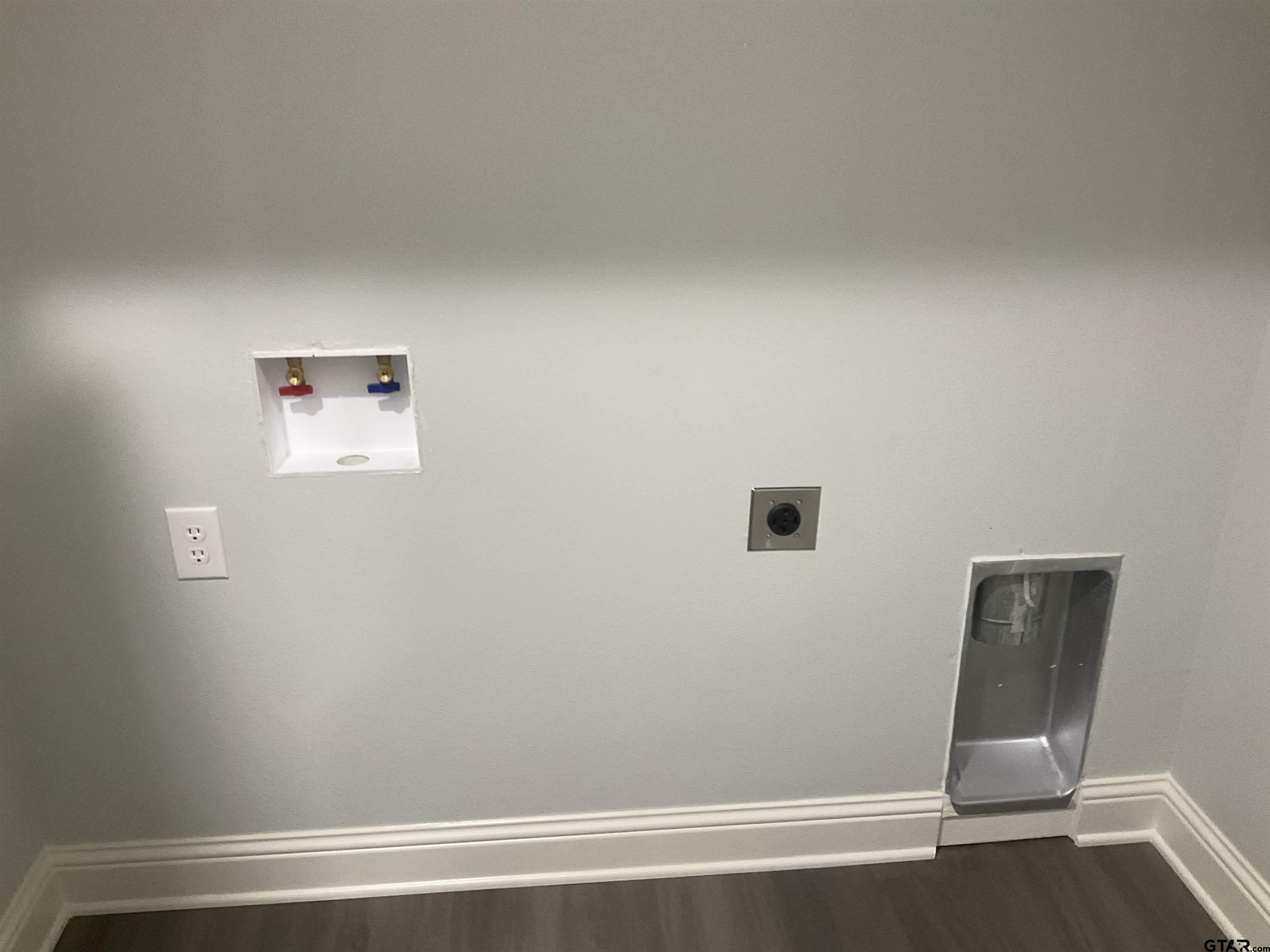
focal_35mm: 29
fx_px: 1064
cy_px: 476
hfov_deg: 61.7
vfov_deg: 48.2
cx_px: 635
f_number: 1.8
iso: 250
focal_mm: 3
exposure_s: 1/60
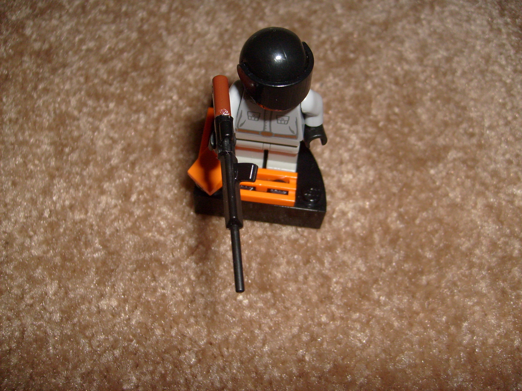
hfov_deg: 52.6
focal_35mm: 35
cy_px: 196
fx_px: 528
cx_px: 261
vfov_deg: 40.7
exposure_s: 1/45
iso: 100
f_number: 2.8
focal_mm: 5.8
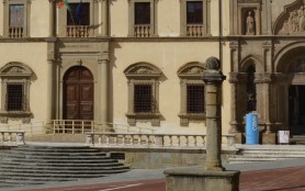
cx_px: 45
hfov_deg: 19.9
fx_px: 857
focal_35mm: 103
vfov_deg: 12.5
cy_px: -8
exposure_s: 1/250
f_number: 8
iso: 100
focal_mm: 26
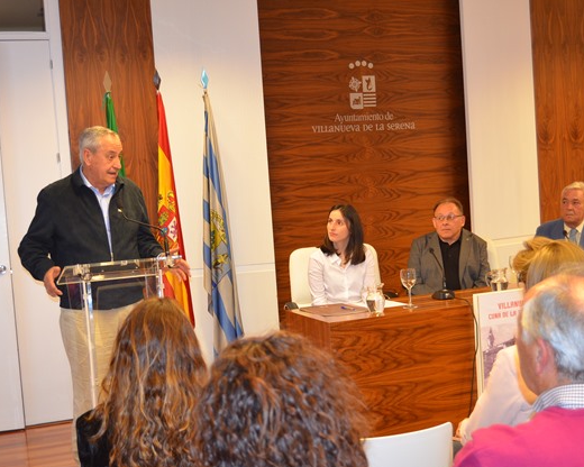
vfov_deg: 28.3
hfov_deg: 35.0
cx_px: 302
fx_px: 926
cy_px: 237
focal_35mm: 54
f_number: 4.2
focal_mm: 31
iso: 1000
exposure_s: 1/60
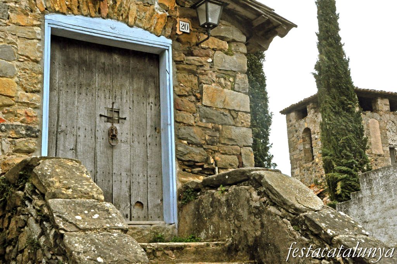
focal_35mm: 46
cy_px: 132
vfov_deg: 28.9
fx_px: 512
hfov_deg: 42.4
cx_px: 198
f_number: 13
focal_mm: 31
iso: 1000
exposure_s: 1/640
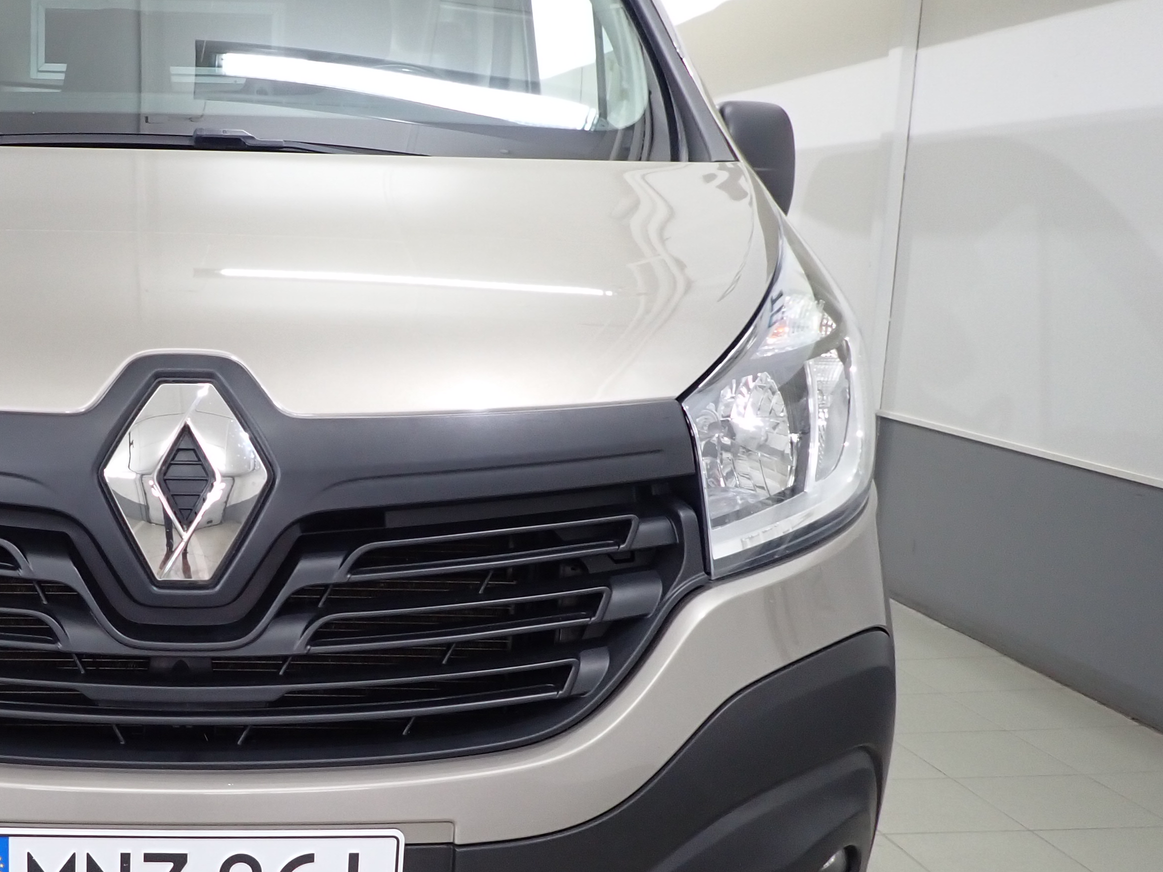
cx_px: 198
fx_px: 1445
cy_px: 530
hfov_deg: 41.6
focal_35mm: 43
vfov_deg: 33.5
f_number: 2
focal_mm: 4.5
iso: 200
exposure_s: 1/50
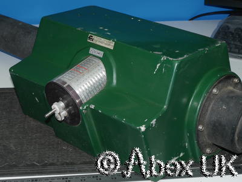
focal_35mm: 74
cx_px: 121
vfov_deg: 19.9
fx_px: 517
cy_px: 91
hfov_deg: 26.3
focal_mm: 37
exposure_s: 1/60
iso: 400
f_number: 11
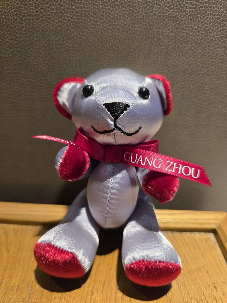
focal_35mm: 23
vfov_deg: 73.9
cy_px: 152
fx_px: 201
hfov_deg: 58.9
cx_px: 114
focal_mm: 6.3
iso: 640
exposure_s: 1/100
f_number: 1.7
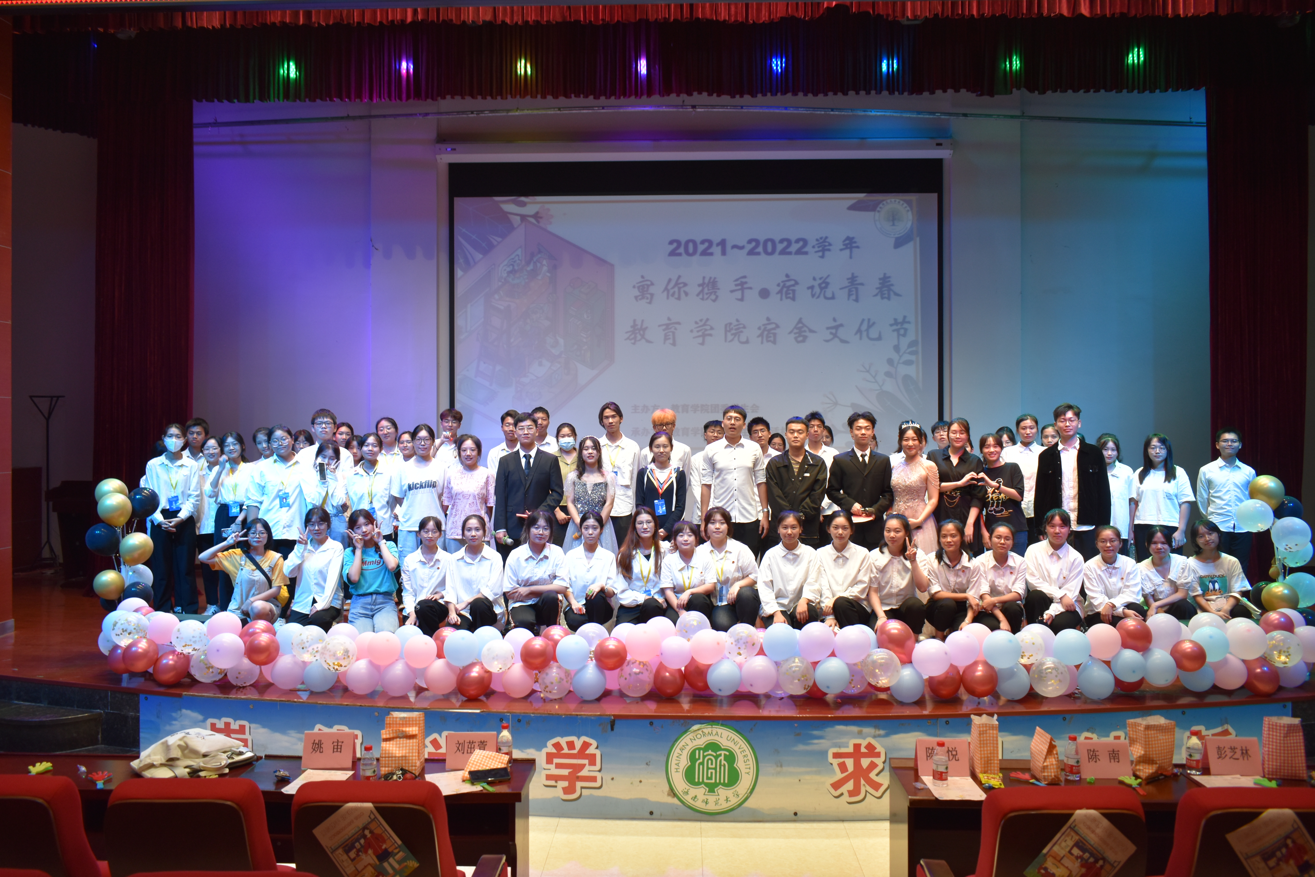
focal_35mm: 27
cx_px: 658
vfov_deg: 47.9
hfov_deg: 67.4
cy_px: 438
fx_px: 986
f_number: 4.5
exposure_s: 1/100
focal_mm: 18
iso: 400
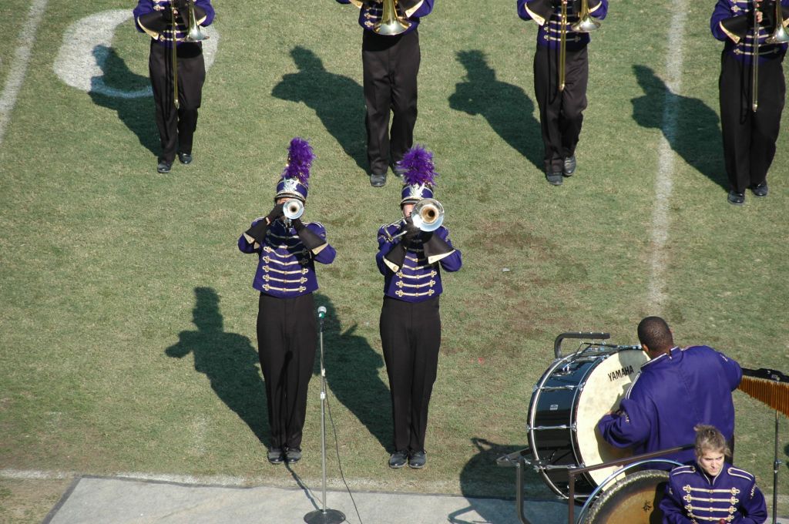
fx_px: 6567
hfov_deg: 6.9
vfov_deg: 4.6
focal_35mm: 300
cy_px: 262
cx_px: 394
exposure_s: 1/500
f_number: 5.6
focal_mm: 200
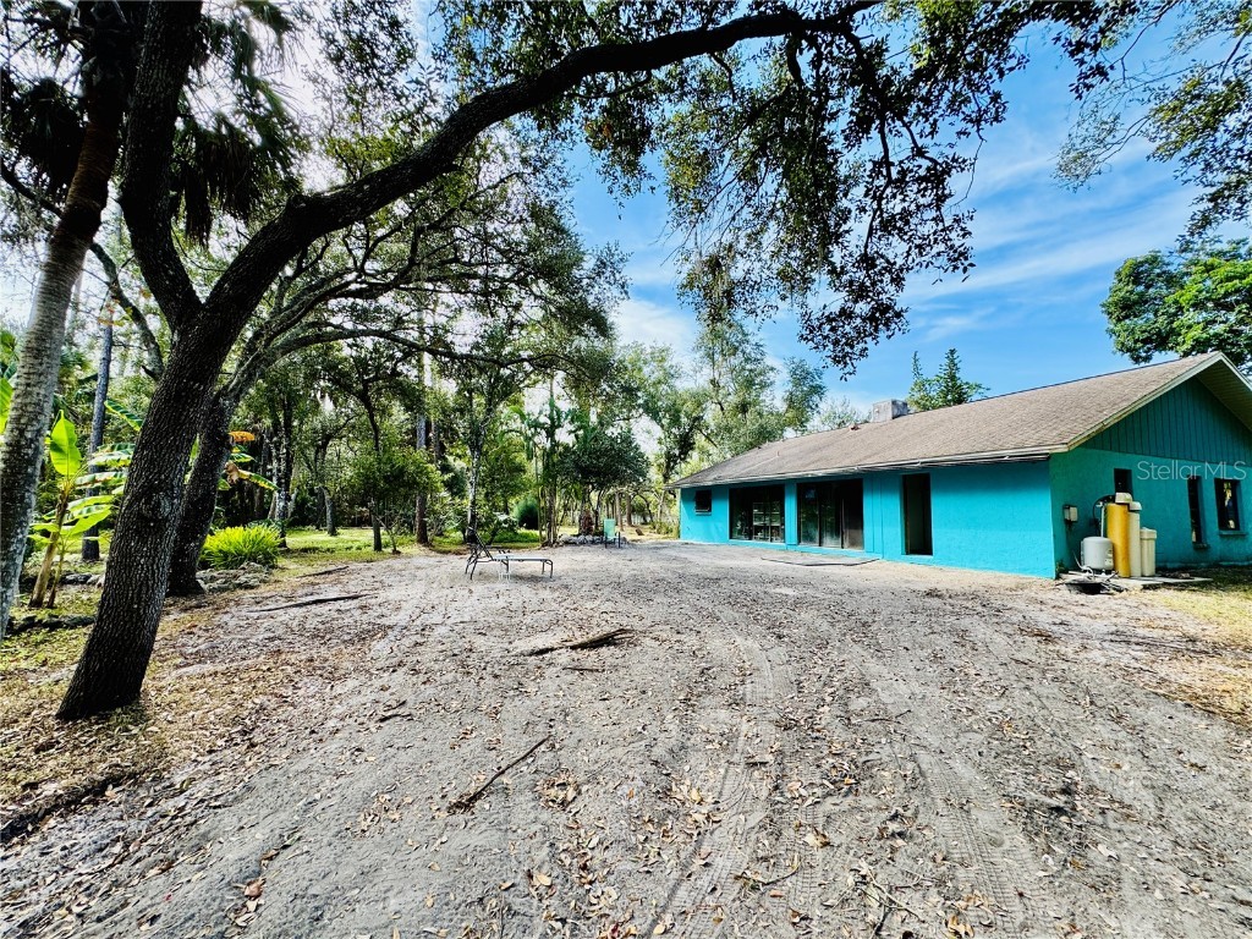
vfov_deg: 85.7
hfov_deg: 102.1
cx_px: 626
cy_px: 470
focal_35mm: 14
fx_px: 506
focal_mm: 2.22
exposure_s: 1/334
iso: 40
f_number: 2.2
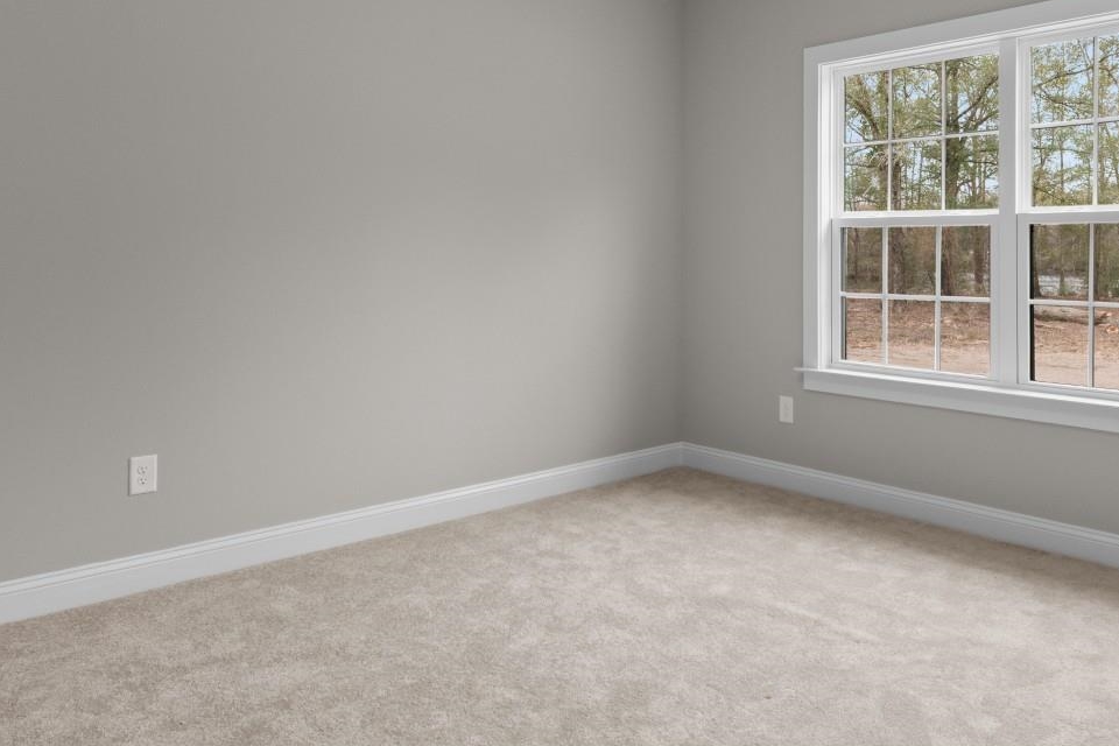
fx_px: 839
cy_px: 247
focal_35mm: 27
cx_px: 645
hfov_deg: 67.0
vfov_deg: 47.1
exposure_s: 1/2
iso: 100
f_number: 4.8
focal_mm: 11
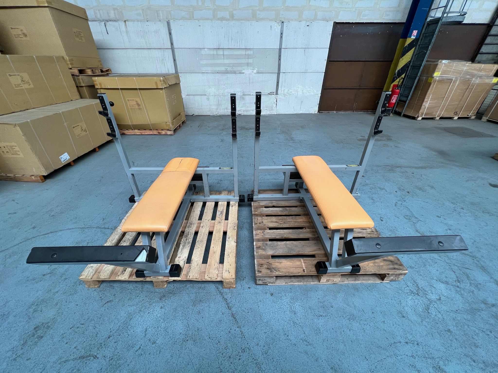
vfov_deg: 89.9
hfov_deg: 106.2
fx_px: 187
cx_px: 249
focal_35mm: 13
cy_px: 186
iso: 100
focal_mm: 1.57
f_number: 1.8
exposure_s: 1/100
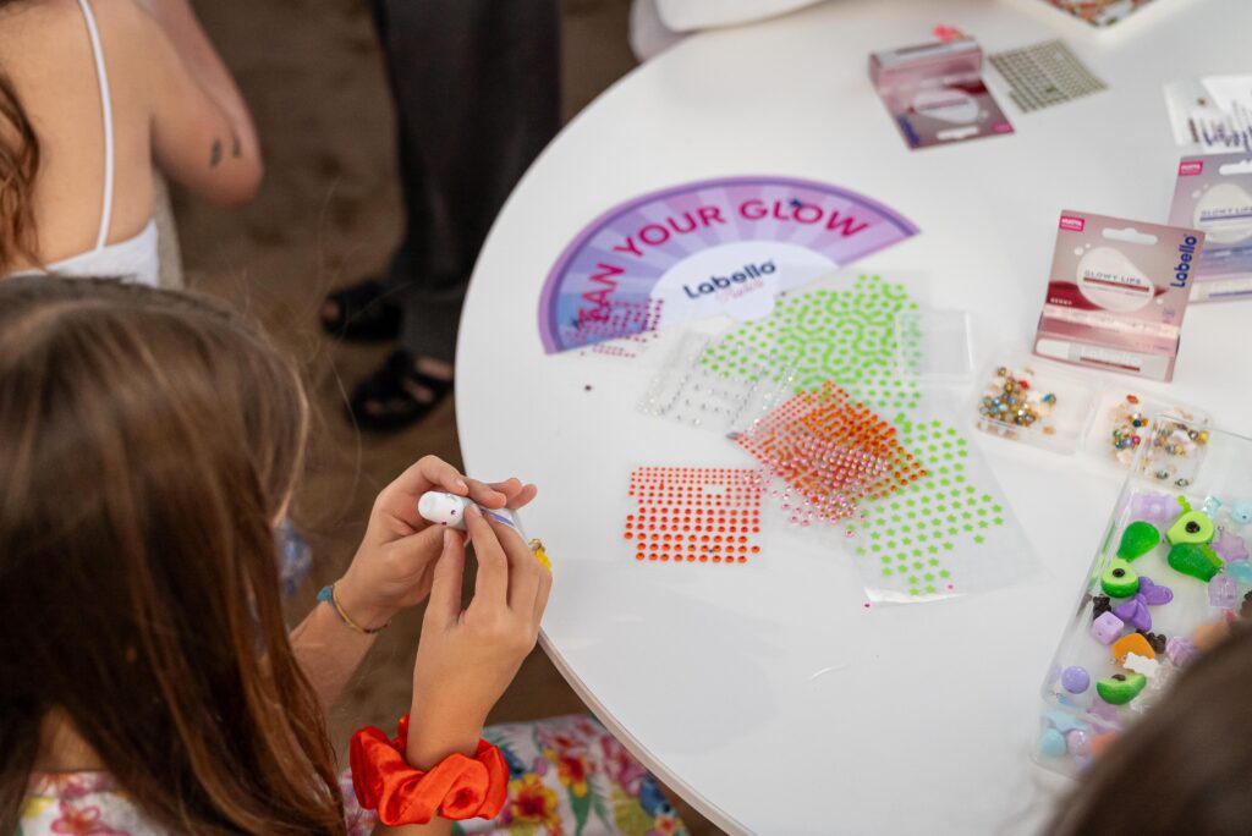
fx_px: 1461
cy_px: 418
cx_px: 626
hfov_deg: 46.4
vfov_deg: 31.9
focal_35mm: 42
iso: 2500
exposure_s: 1/250
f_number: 2.8
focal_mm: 42
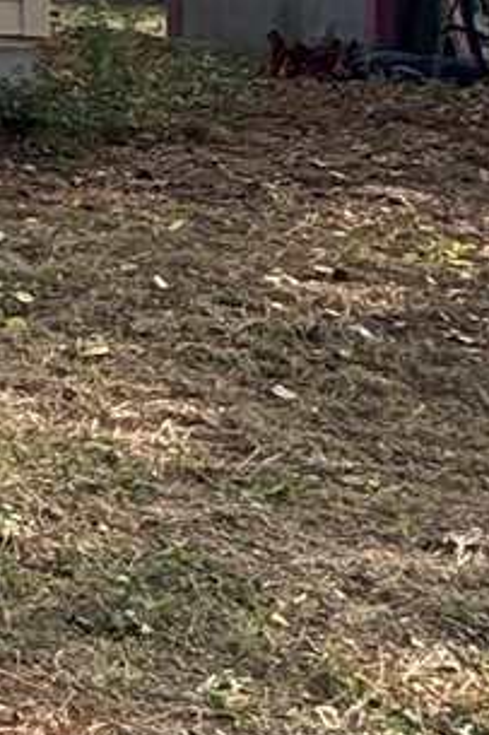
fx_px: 2244
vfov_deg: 17.4
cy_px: -236
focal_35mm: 110
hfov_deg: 9.2
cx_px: -1101
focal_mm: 2.22
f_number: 2.2
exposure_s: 1/366
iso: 40
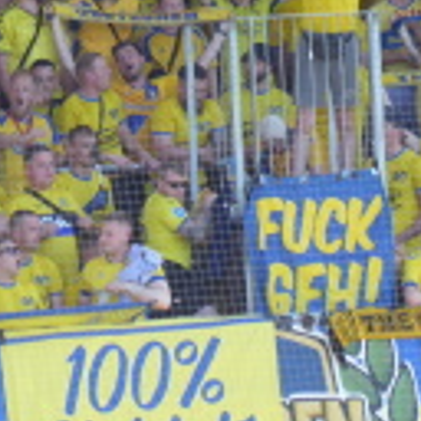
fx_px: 12797
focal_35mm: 930
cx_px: 174
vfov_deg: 1.9
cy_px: 39
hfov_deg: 1.9
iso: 125
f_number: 5.8
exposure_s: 1/80
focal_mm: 53.8
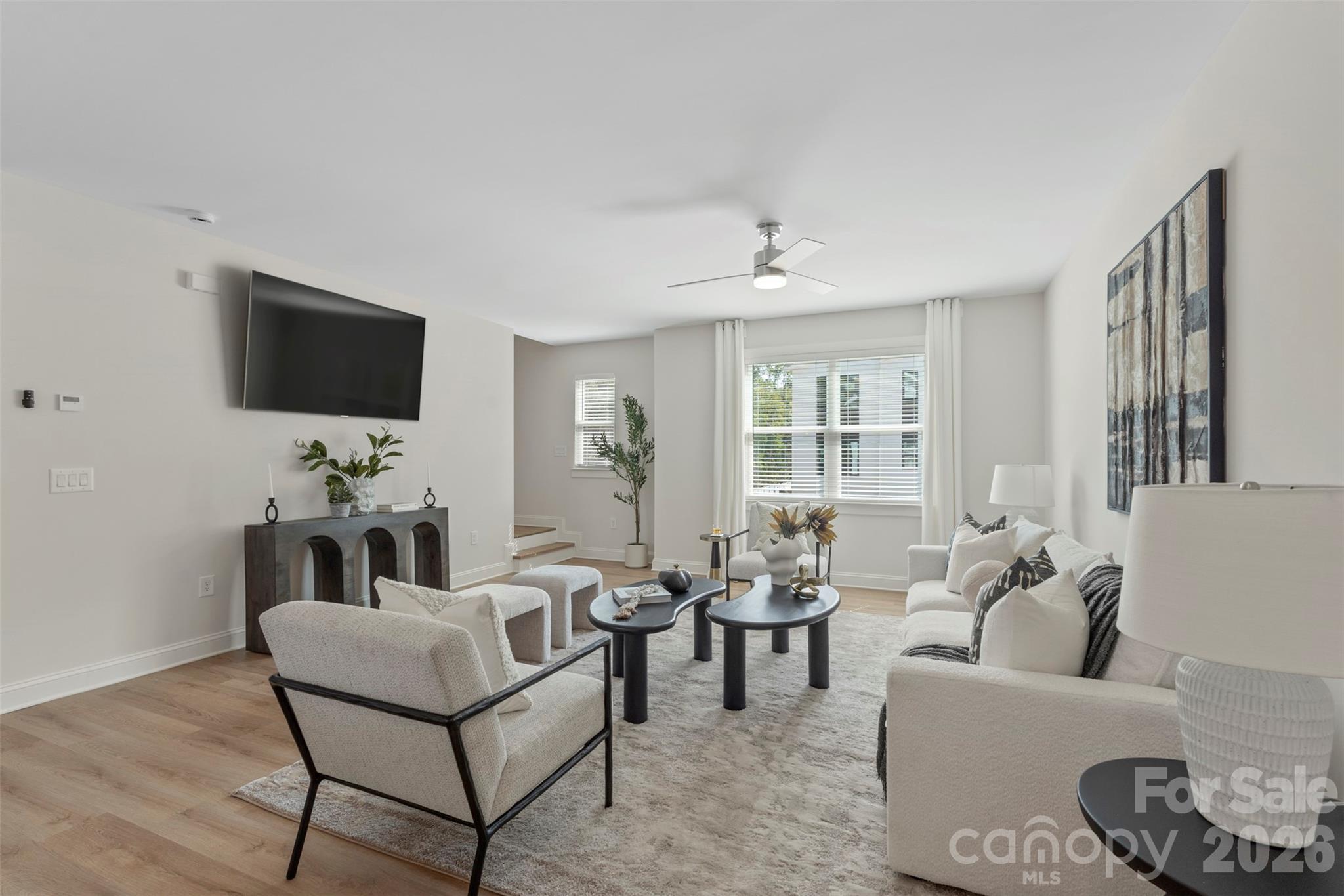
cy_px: 448
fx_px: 597
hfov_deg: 96.7
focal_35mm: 16
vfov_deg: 73.7
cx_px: 672
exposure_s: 1/25
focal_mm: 16
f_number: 9
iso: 320
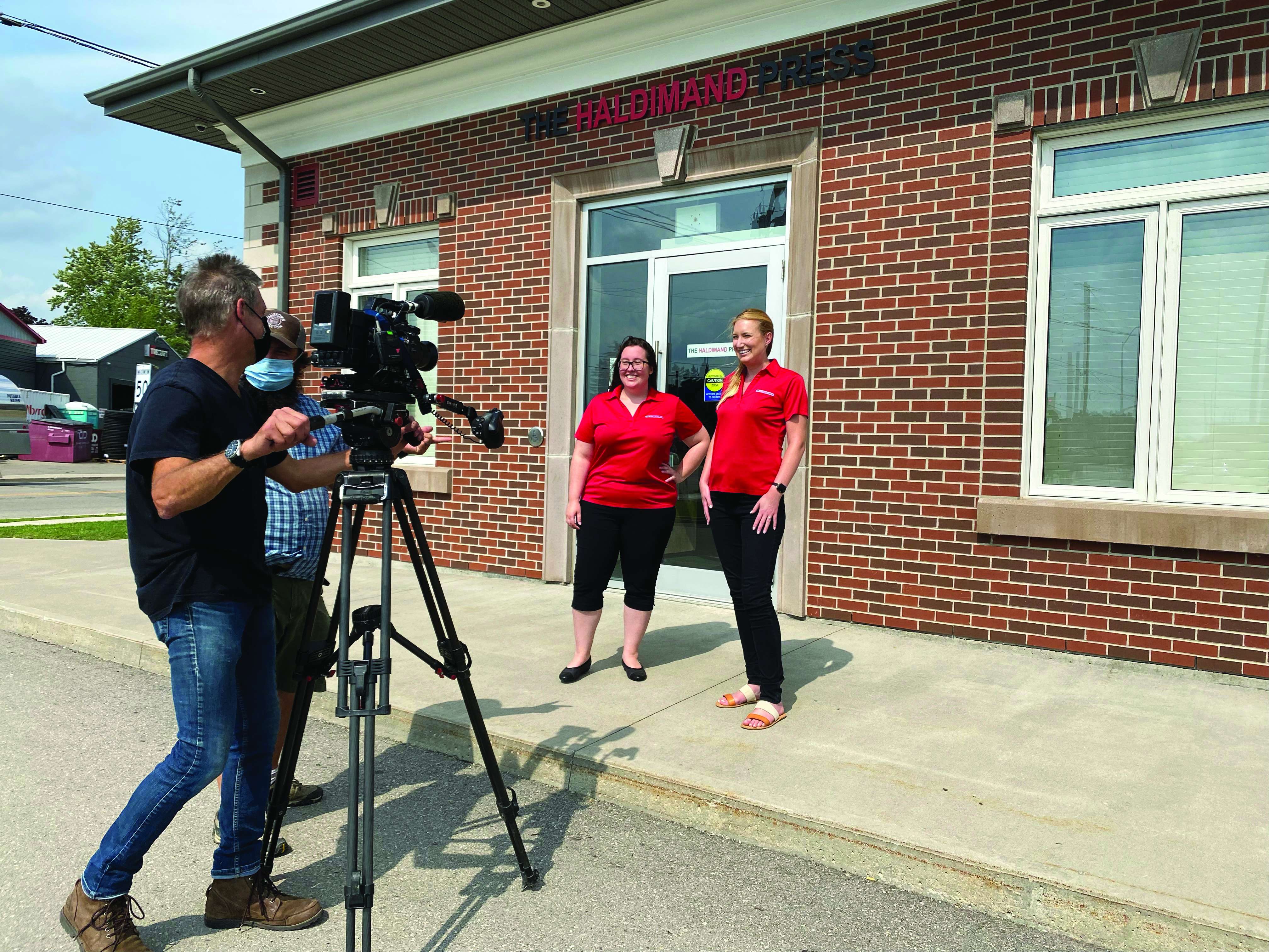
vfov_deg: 53.1
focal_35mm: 26
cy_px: 476
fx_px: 953
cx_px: 634
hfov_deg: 67.3
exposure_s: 1/3040
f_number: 1.8
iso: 32
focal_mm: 4.25
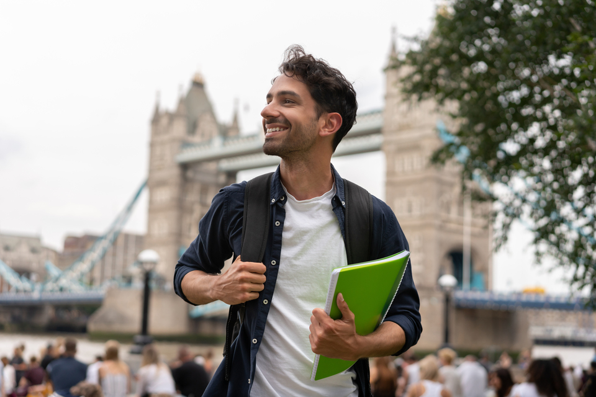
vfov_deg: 24.6
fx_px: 910
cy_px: 198
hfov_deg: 36.2
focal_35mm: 55
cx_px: 298
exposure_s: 1/1250
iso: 320
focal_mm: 55
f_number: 2.8
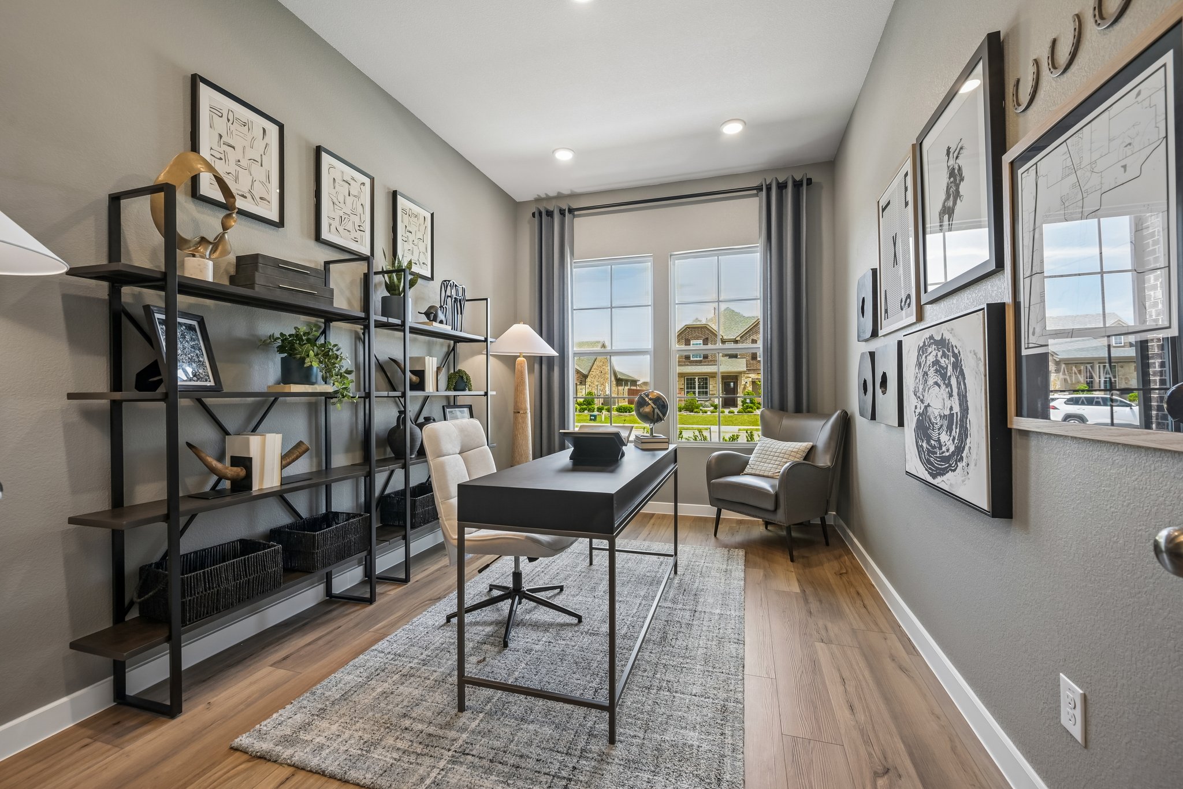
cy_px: 394
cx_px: 592
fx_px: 493
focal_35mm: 15
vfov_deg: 77.3
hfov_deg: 100.4
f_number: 9
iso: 250
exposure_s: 1/15
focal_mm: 15
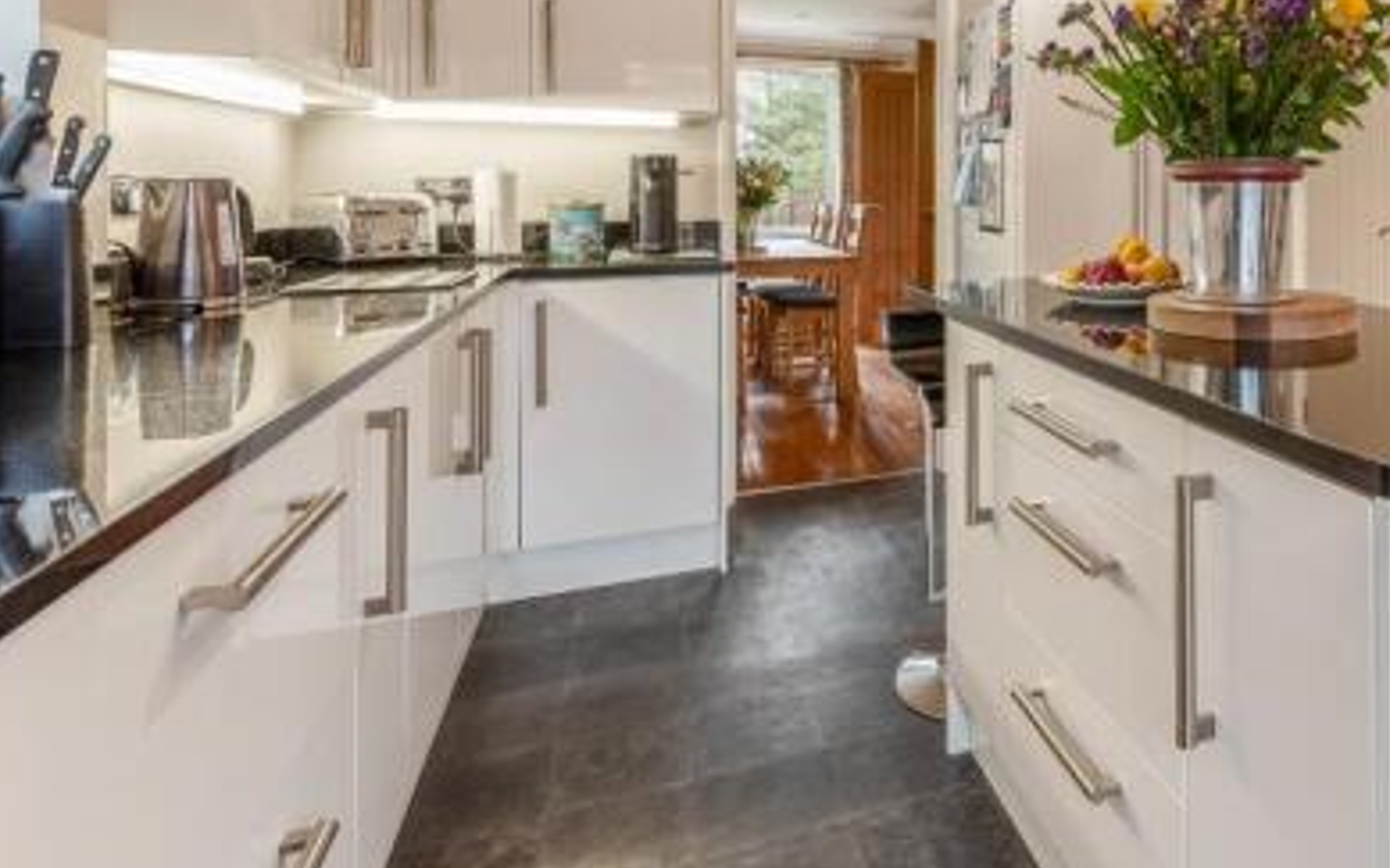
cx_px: 1076
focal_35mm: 24
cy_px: 191
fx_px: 909
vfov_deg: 48.6
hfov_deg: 68.9
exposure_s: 1/25
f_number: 7.1
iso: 400
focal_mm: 14
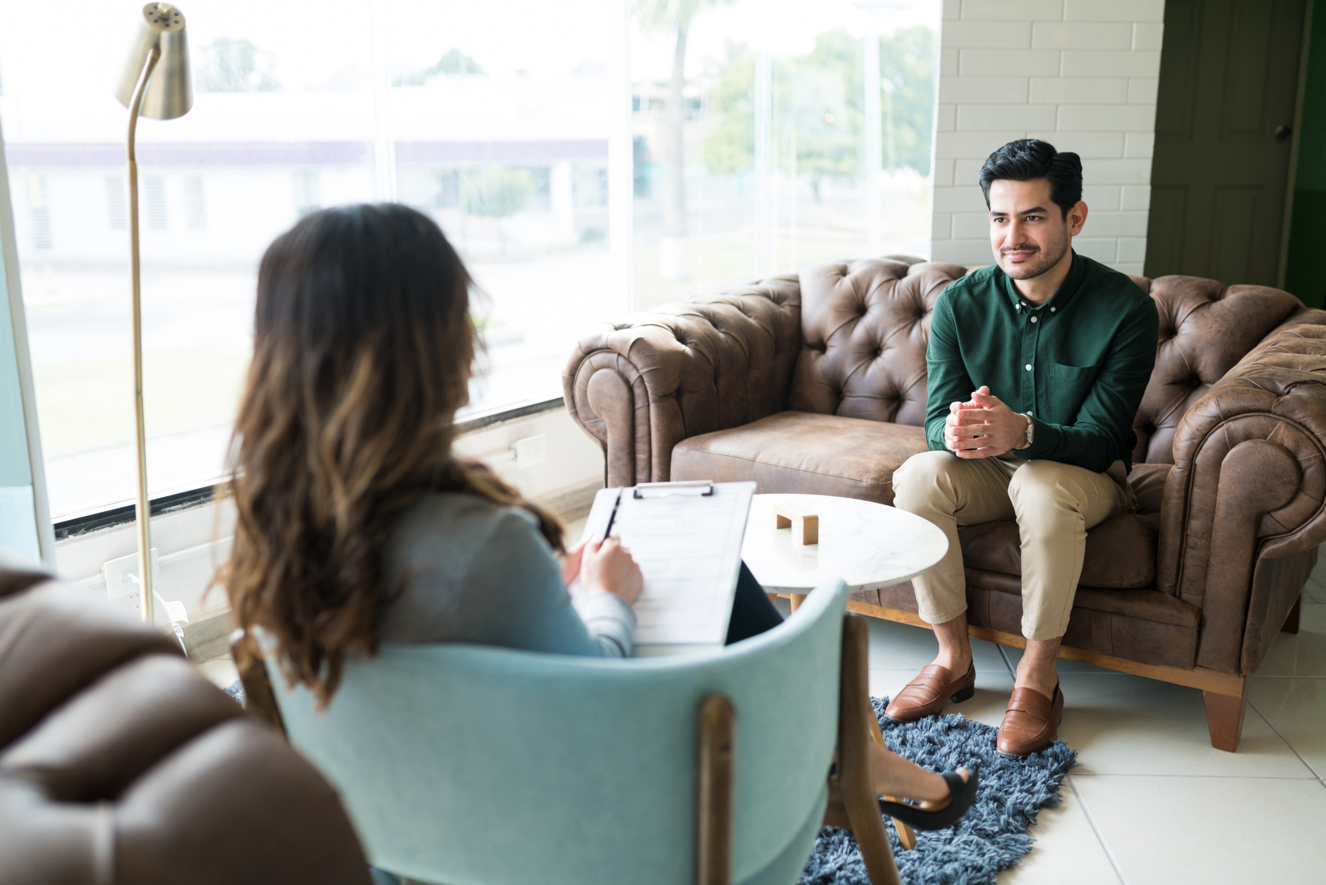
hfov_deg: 54.4
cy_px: 442
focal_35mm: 35
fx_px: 1289
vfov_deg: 37.9
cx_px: 663
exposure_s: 1/250
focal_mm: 35
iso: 100
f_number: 1.8
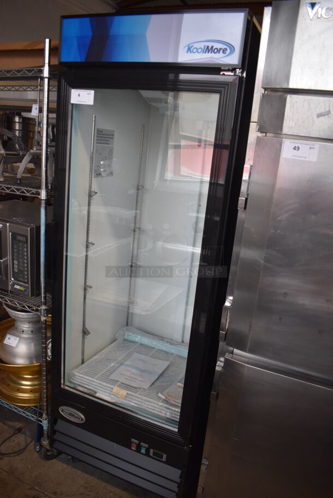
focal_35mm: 27
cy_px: 249
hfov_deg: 48.0
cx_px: 166
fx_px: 374
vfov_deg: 67.3
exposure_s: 1/125
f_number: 3.5
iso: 800
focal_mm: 18
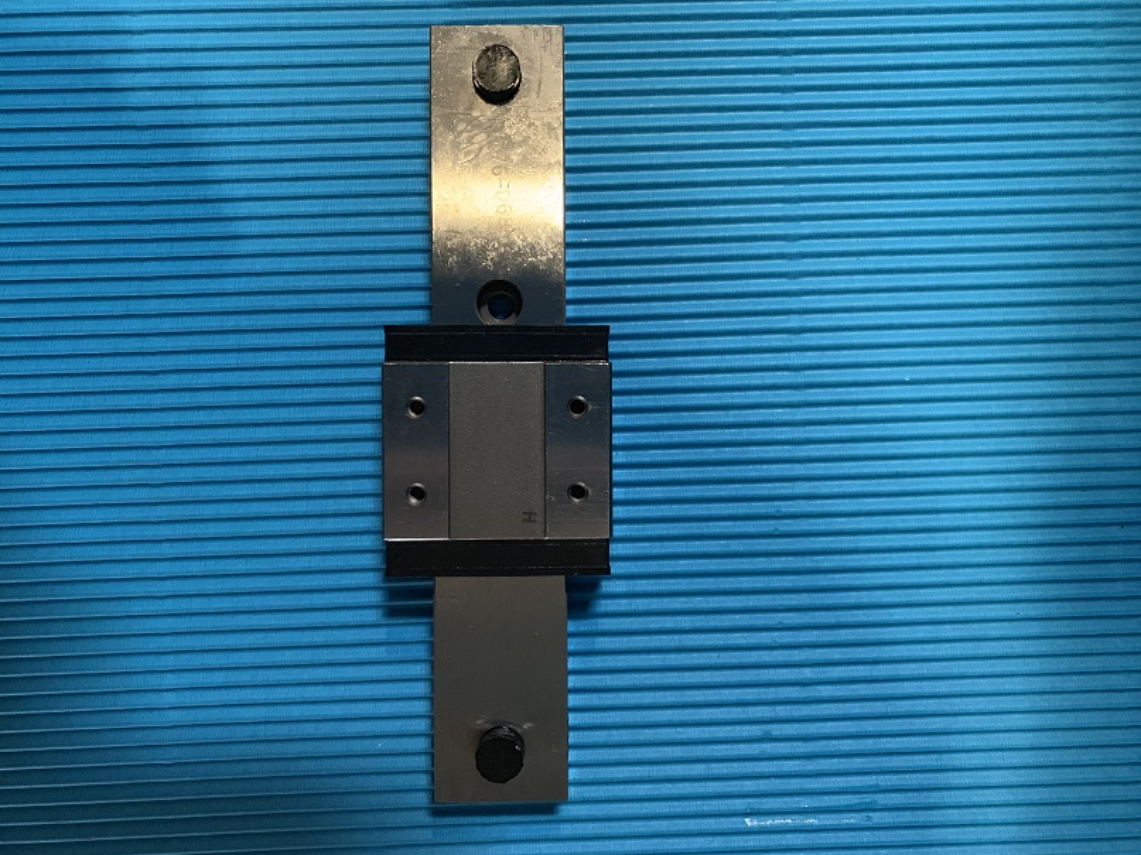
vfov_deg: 53.1
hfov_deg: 67.3
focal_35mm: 26
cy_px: 428
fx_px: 857
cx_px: 570
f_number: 1.8
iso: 400
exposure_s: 1/31
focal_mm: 4.25
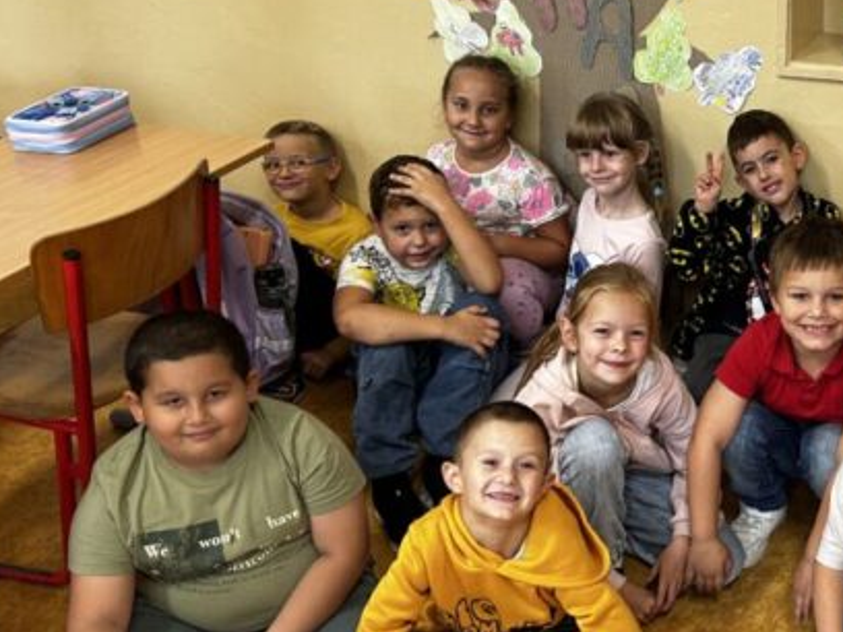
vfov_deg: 28.6
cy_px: 295
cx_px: 808
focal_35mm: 51
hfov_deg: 34.7
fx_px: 1242
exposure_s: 1/72
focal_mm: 5.7
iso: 125
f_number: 1.5
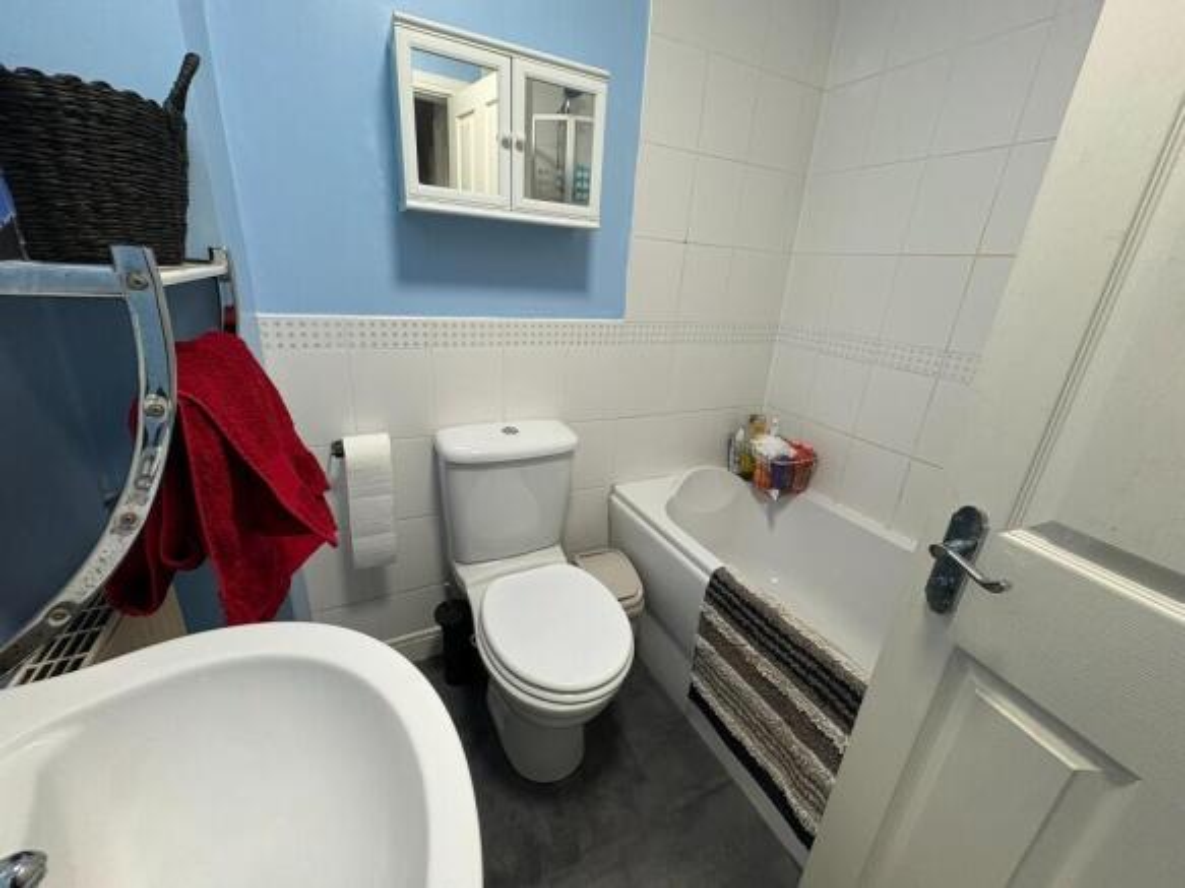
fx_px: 479
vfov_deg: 85.7
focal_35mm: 14
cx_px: 592
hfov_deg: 102.1
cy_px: 444
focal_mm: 2.22
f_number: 2.2
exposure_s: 1/50
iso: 200
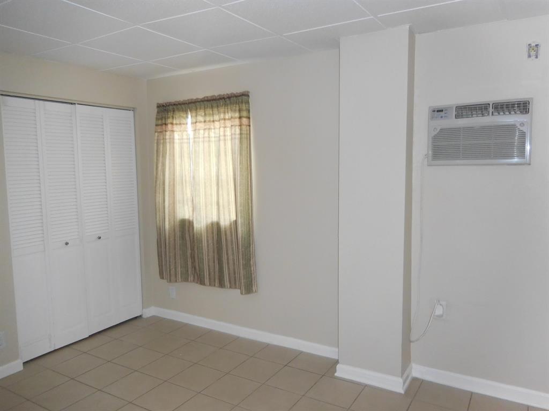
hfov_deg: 69.4
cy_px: 206
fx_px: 396
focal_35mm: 25
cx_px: 274
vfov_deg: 54.9
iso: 280
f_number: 3.3
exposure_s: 1/25
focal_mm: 4.5
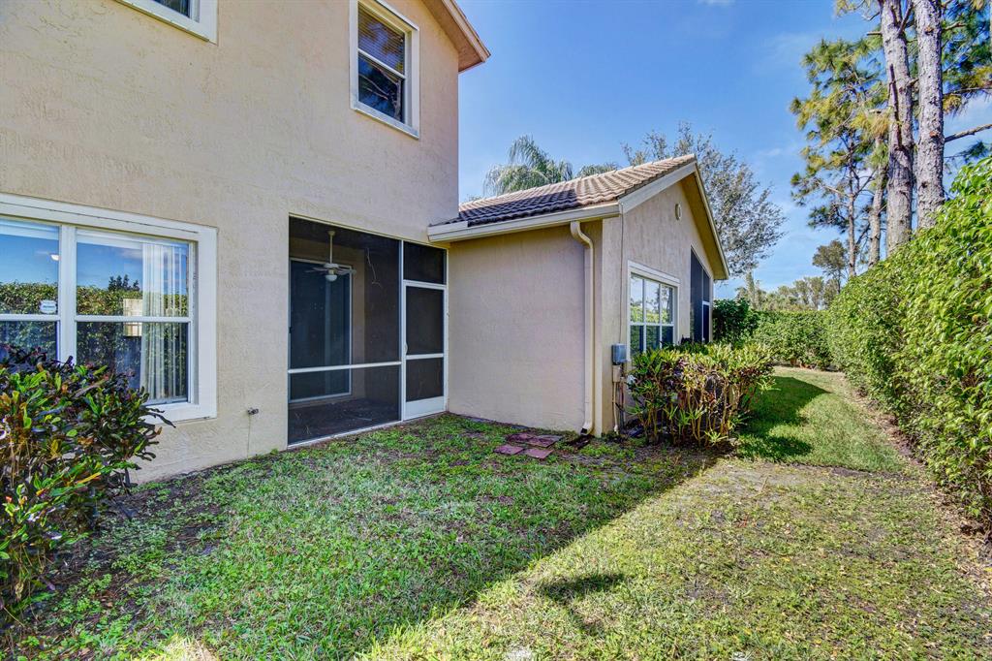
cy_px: 330
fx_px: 413
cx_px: 496
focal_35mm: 15
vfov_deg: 77.3
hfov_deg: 100.4
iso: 250
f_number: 8
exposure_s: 1/400
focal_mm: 10
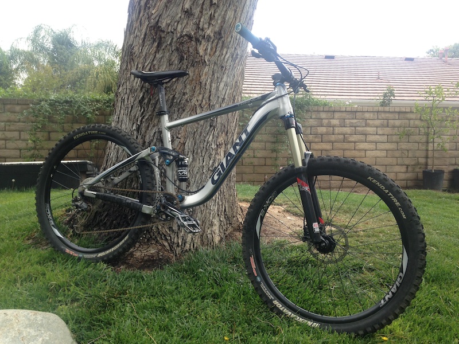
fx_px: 438
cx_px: 230
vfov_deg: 42.9
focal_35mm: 33
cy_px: 172
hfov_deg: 55.4
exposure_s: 1/382
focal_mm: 4.12
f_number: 2.4
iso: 50
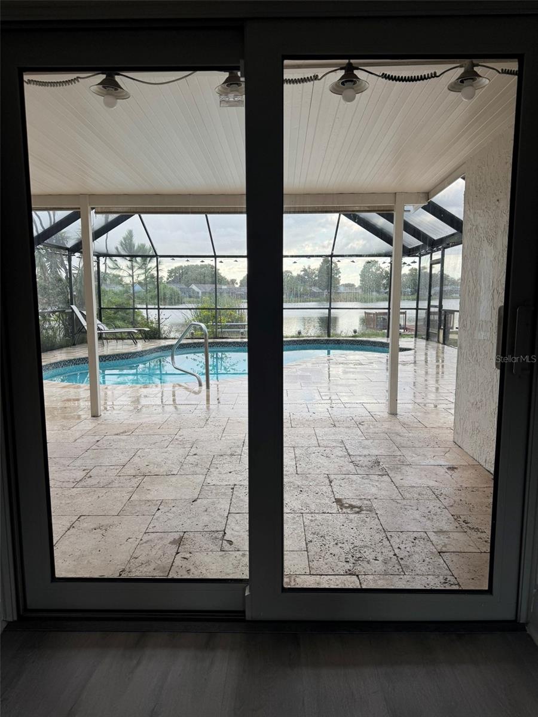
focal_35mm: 24
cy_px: 358
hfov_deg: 56.8
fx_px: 497
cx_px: 269
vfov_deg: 71.6
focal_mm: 6.76
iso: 80
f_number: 1.78
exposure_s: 1/442
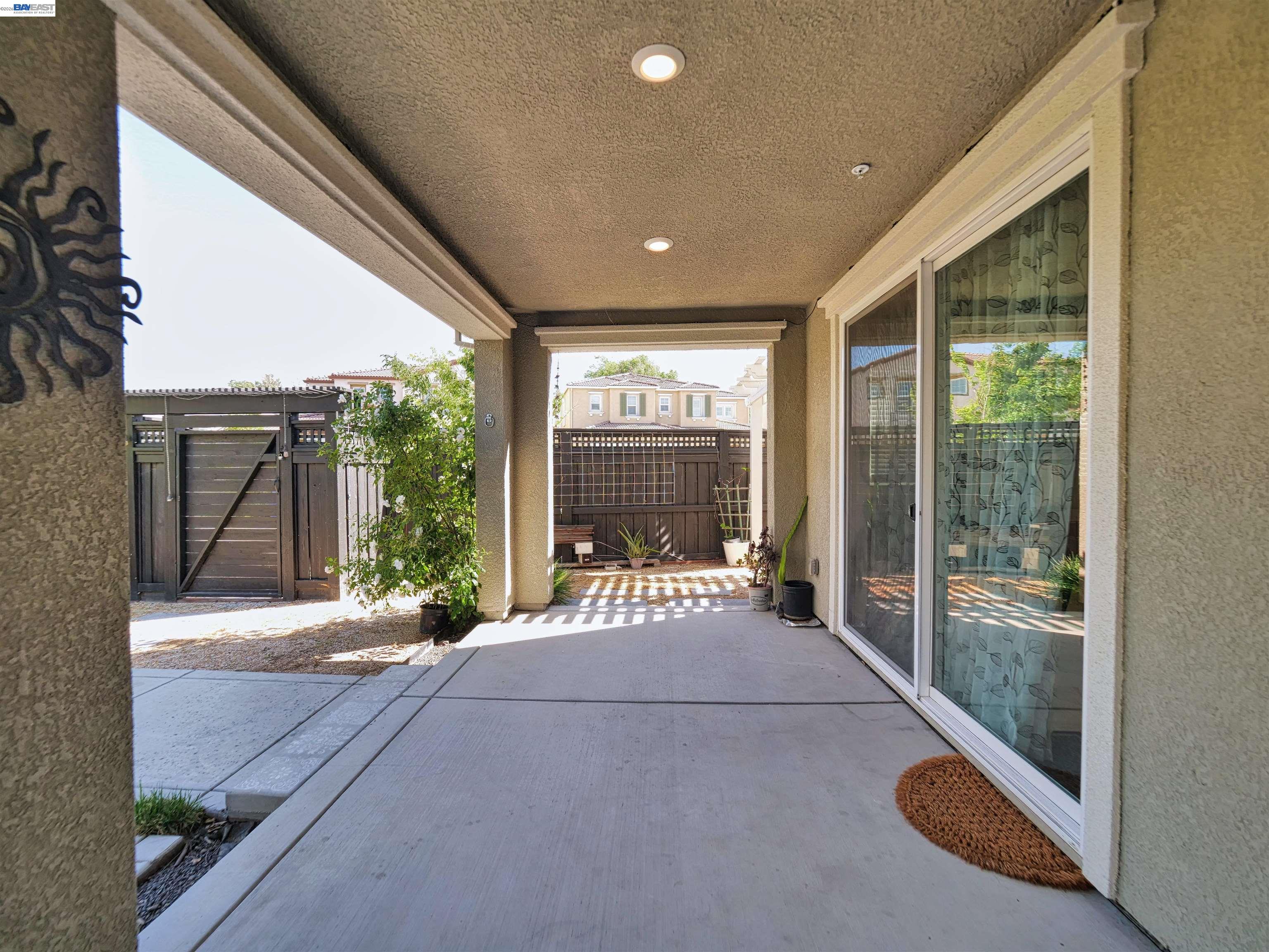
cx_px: 634
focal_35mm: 14
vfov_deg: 85.7
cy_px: 476
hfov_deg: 102.1
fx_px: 513
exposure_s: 1/160
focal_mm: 7
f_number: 3.5
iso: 100
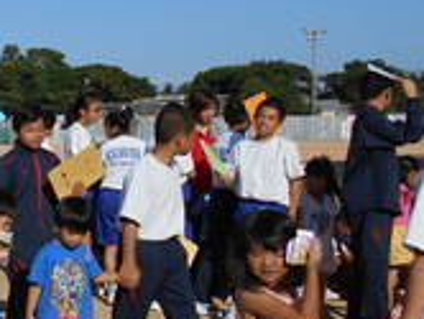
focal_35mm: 75
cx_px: -163
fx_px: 920
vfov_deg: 19.7
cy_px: 163
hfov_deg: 22.5
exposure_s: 1/2000
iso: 80
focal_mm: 4.6
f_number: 3.2
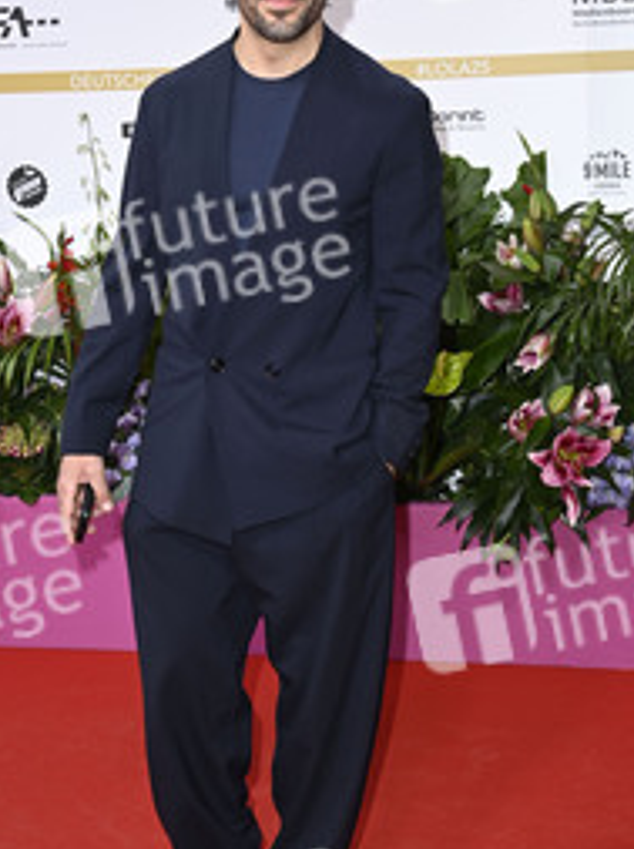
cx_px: 275
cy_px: 426
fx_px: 1714
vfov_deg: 27.8
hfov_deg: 20.9
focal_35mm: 70
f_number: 6.3
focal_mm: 46
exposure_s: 1/200
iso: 640
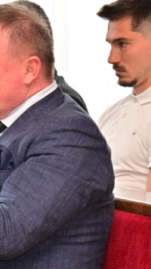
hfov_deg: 2.9
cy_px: 147
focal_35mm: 421
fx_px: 2999
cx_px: -67
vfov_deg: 5.1
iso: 2000
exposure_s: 1/60
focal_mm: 116
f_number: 5
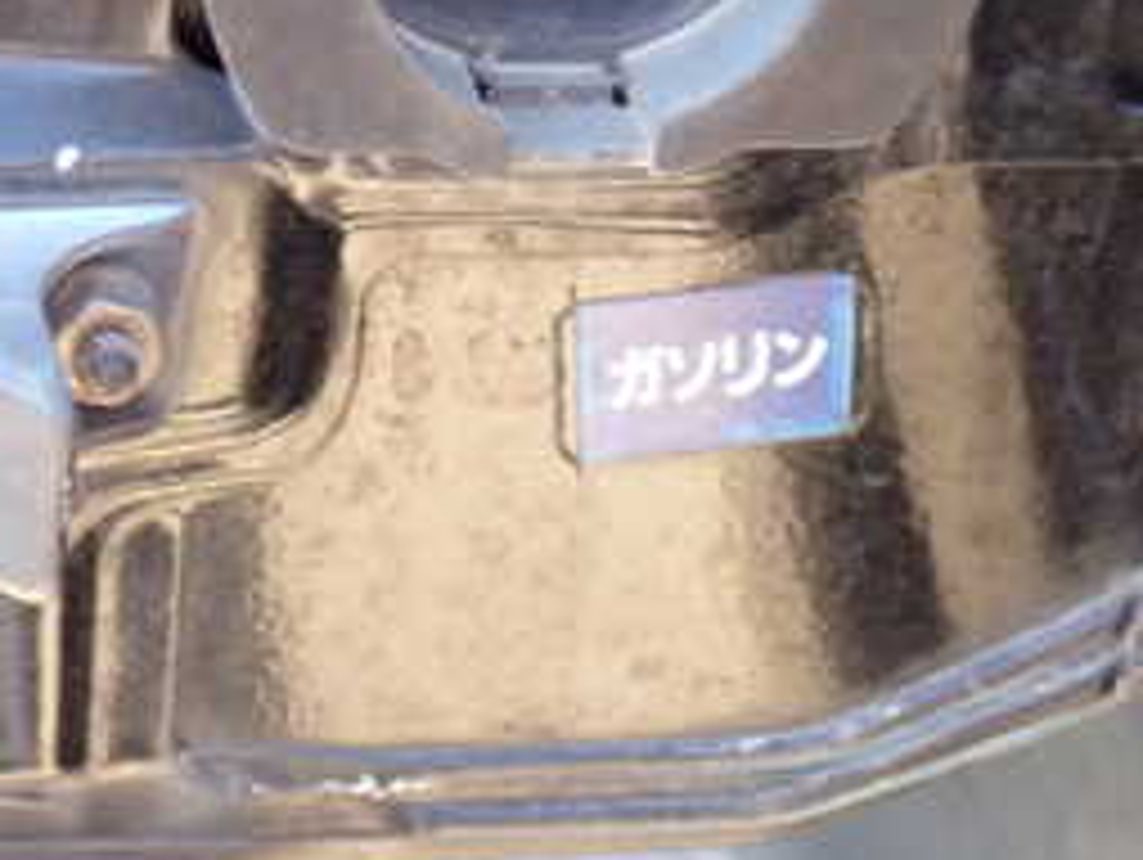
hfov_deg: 16.7
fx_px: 3900
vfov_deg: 12.5
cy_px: 131
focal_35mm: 118
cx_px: 486
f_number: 3.2
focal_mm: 9.01
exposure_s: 1/50
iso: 200
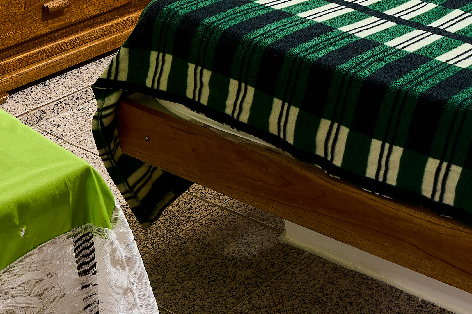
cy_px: -84
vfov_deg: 17.4
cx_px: 554
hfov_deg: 24.9
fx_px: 970
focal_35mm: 74
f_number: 11
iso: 100
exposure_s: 3.2
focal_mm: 20
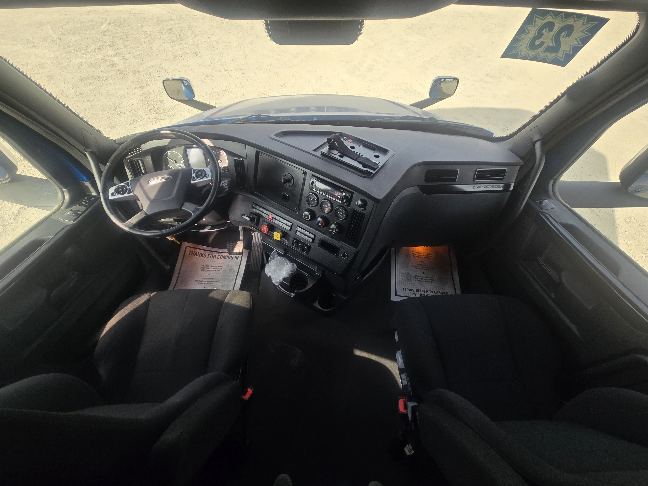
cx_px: 324
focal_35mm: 13
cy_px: 243
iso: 50
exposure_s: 1/376
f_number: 2.2
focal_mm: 2.2
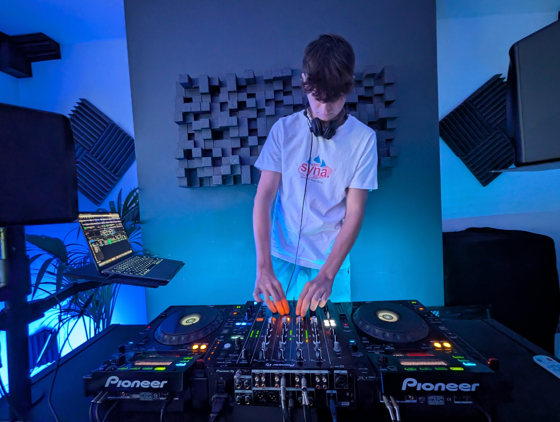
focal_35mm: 12
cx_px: 280
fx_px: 194
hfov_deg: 110.5
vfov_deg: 94.6
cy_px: 211
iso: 625
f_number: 1.7
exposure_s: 1/21.8
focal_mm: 2.02
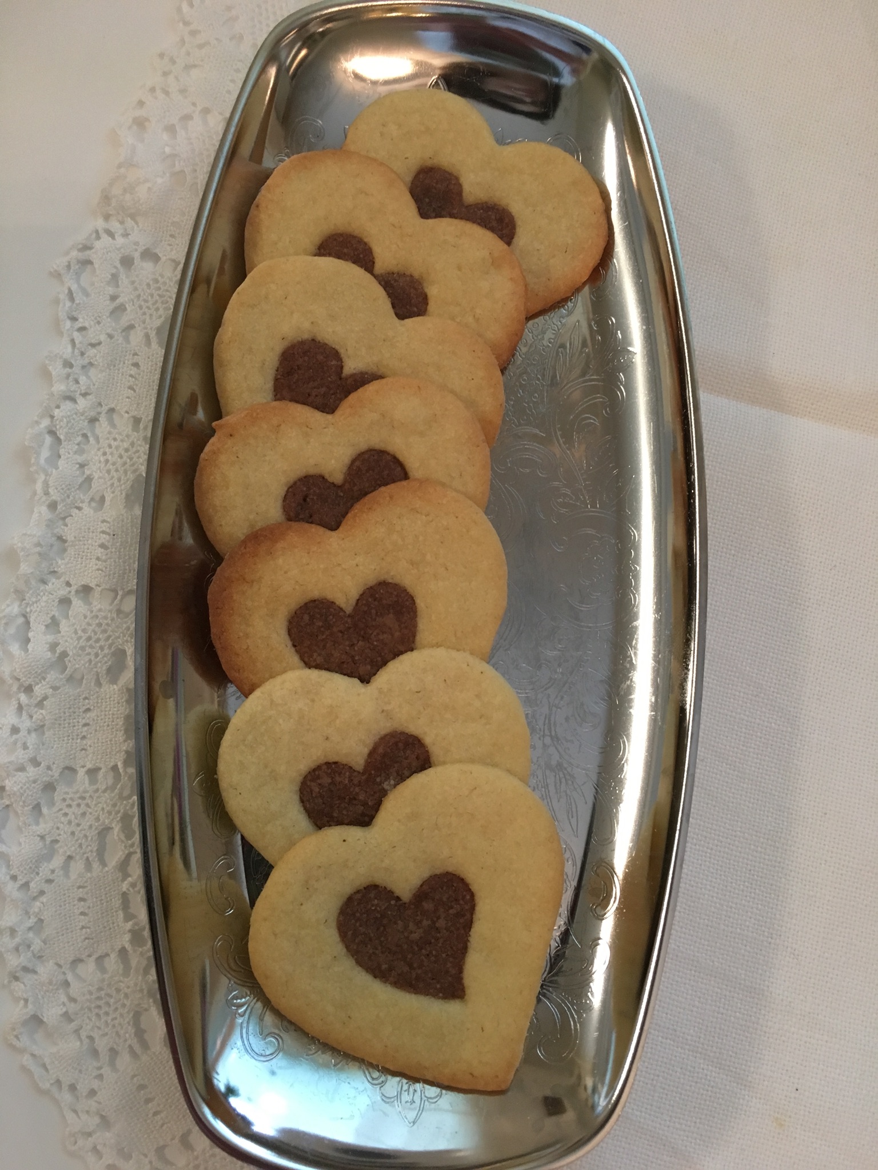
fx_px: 981
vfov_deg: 61.7
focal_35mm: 29
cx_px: 439
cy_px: 585
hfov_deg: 48.2
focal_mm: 4.15
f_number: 2.2
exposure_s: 1/33
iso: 160
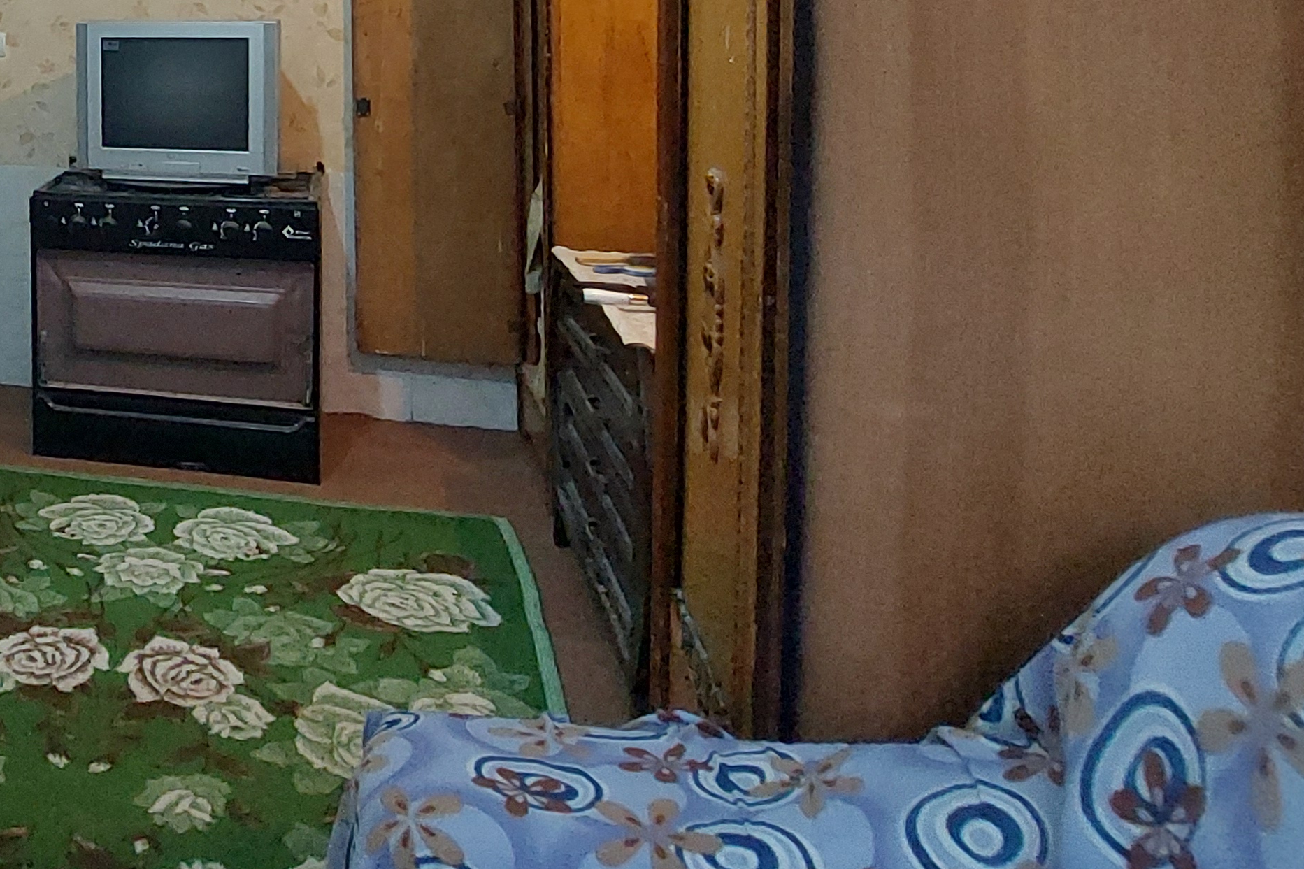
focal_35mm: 29
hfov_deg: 51.4
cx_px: 8
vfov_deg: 40.0
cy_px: 18
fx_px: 1050
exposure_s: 1/25
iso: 640
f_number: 2.2
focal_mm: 1.74
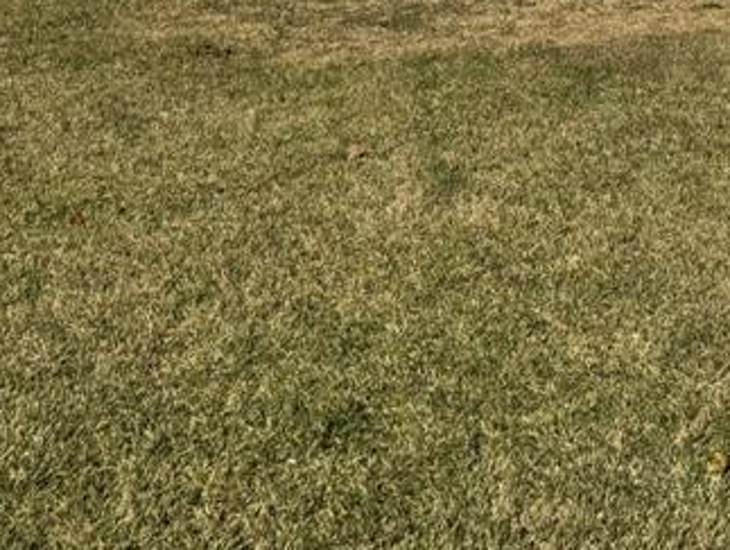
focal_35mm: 76
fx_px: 1605
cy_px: -208
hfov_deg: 24.1
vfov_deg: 17.9
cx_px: 784
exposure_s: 1/7937
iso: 80
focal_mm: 6.76
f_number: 1.78
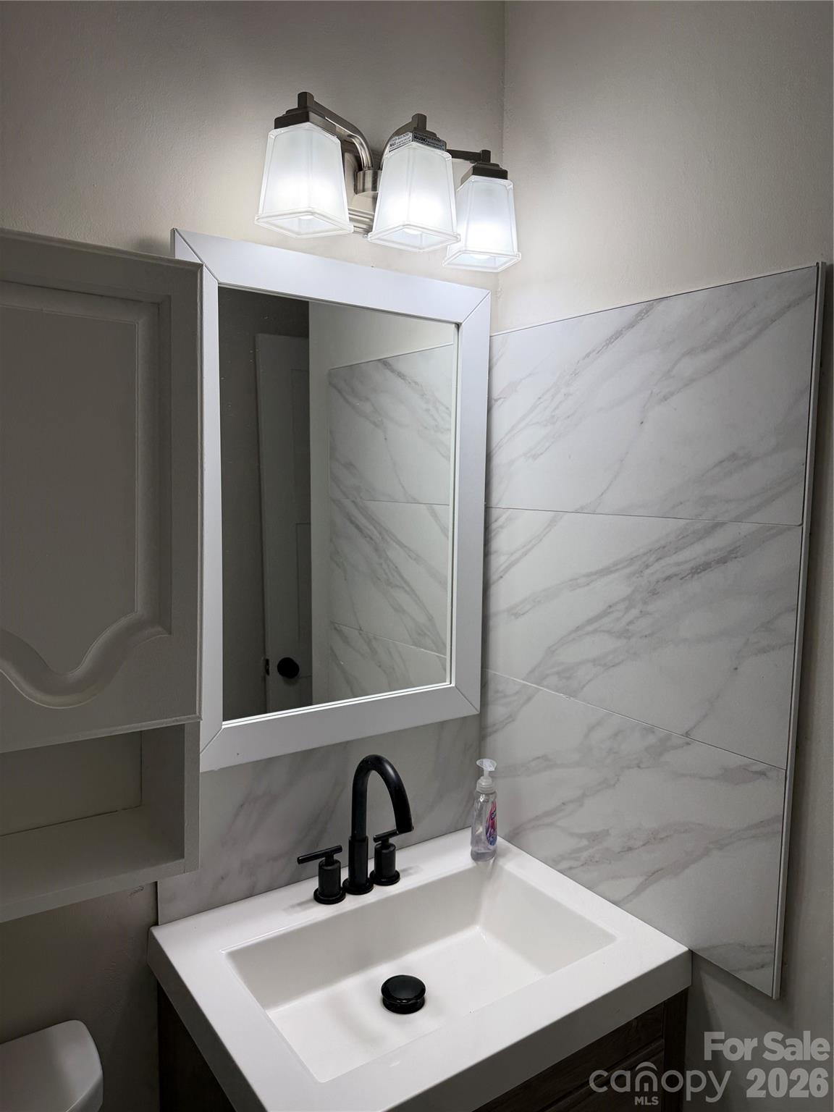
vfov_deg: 71.6
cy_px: 556
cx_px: 417
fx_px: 771
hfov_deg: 56.8
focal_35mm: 24
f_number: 1.78
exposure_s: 1/191
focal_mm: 6.76
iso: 80
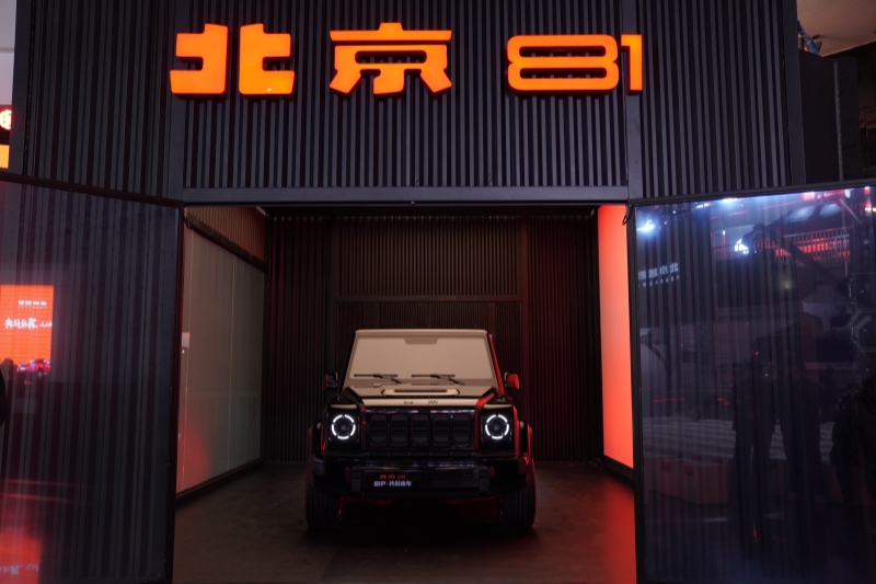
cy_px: 292
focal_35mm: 31
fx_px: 754
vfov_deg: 42.3
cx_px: 438
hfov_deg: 60.3
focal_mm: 31
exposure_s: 1/100
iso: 1000
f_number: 2.8
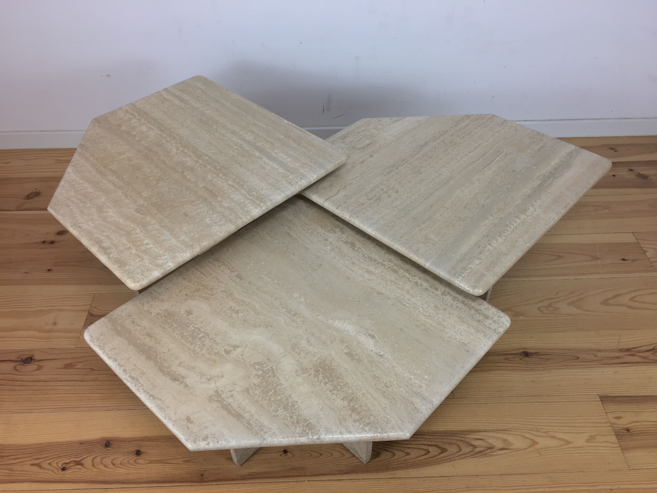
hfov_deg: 61.7
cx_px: 328
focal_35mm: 29
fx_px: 550
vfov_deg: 48.2
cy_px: 246
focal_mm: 4.15
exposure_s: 1/33
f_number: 2.2
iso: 32
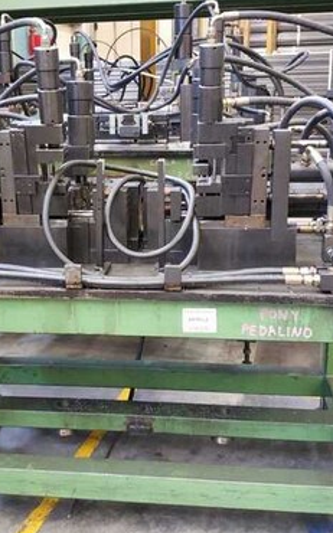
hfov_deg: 23.5
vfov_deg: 36.9
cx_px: 120
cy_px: 269
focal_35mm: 55
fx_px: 799
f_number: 2
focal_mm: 4.5
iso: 808
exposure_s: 1/17
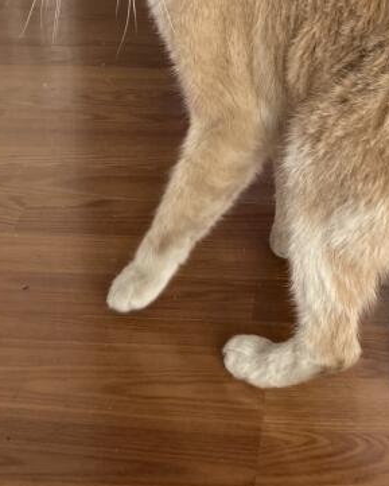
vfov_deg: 18.9
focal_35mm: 101
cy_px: 143
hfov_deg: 15.2
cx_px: 229
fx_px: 1453
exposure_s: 1/132
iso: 20
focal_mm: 3.99
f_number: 1.8
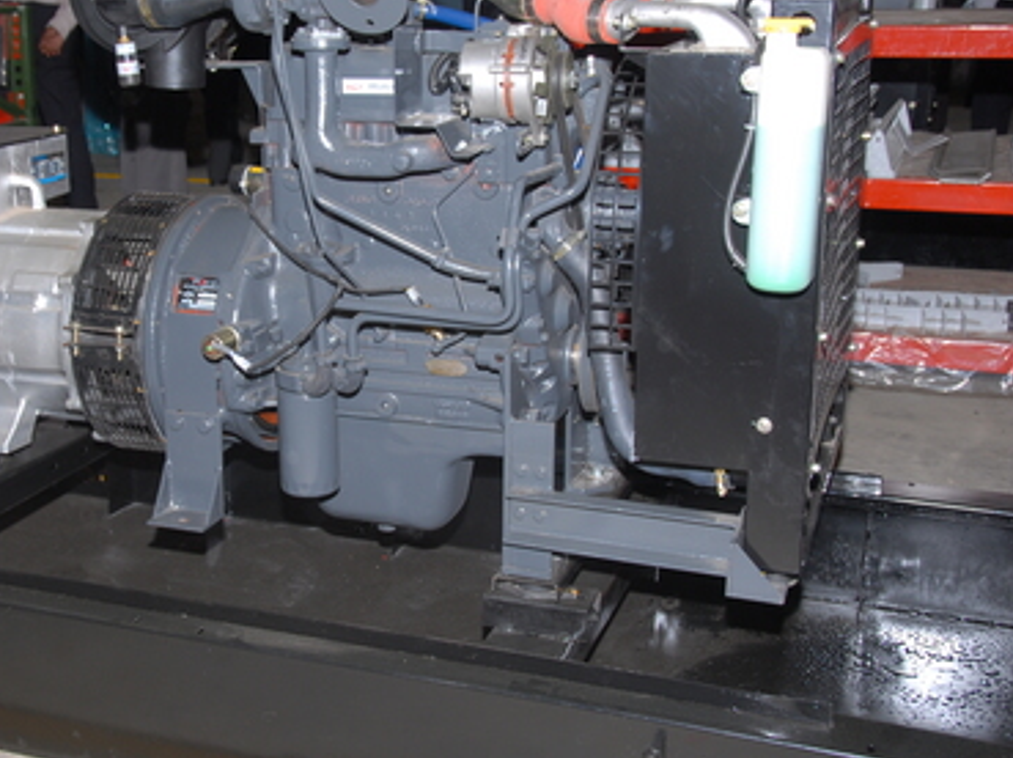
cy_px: 310
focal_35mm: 51
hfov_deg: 37.2
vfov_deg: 28.5
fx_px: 1491
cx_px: 360
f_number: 5.6
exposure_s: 1/125
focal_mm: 26
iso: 200
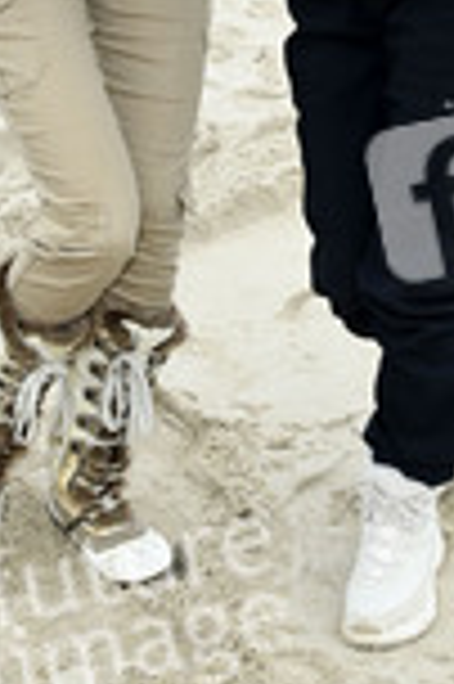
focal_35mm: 92
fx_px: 1744
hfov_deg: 14.8
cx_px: 189
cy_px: -50
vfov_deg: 21.2
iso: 1000
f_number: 11
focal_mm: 35
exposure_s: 1/250
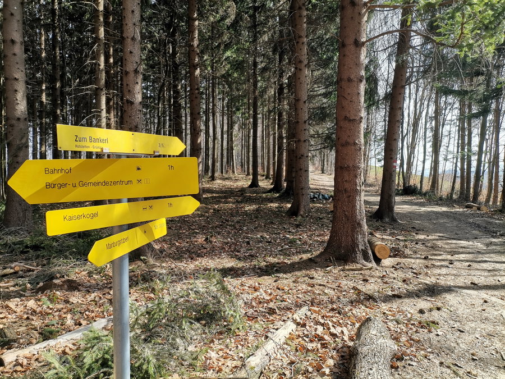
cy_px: 190
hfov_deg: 67.3
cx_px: 252
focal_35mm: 26
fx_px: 379
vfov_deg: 53.1
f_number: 1.8
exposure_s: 1/684
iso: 50
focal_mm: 4.75
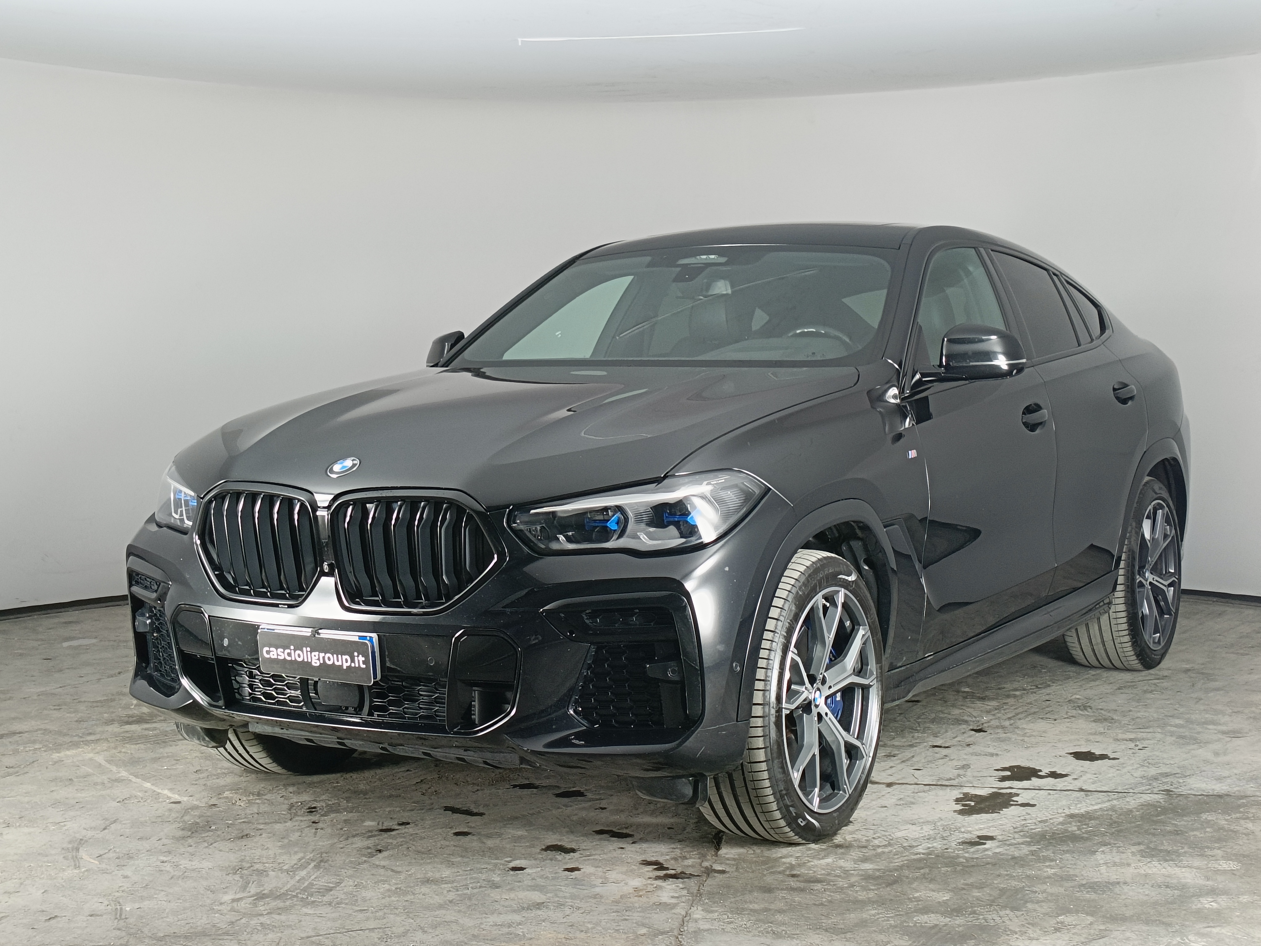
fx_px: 1894
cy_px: 473
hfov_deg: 36.8
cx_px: 630
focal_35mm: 52
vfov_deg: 28.0
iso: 250
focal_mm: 4.84
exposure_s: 1/50
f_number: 1.88
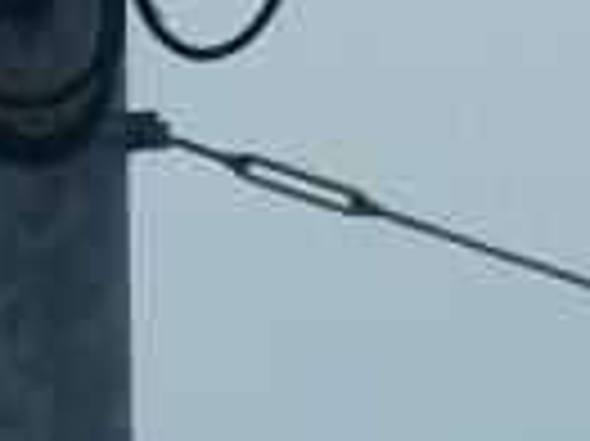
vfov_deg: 1.0
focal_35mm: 1426
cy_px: 673
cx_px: 993
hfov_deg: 1.4
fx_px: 24283
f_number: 4
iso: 100
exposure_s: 1/500
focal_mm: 63.4
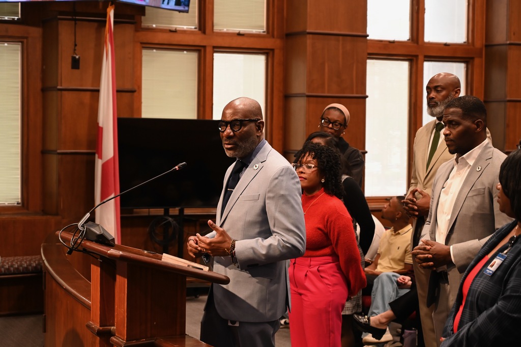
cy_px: 174
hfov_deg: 28.9
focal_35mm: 70
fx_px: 1012
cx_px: 260
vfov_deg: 19.4
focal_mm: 70
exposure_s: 1/160
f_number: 5
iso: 3200
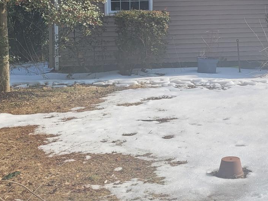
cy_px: 22
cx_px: 316
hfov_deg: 23.8
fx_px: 580
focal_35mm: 75
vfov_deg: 19.3
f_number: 1.8
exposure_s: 1/1973
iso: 40
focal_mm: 5.4
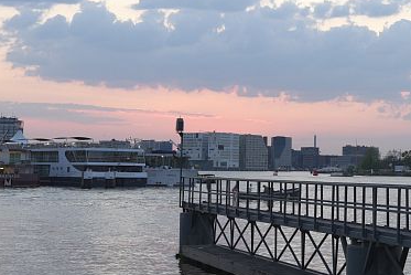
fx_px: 1096
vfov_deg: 14.2
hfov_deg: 20.6
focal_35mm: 96
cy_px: 101
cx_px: 401
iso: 320
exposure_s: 1/15
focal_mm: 35
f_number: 13
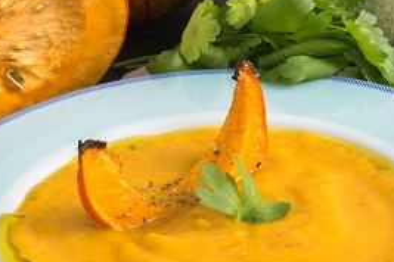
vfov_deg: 7.4
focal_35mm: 185
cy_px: 183
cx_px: 326
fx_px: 2026
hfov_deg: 11.1
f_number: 20
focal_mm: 55
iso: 200
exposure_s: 1/5
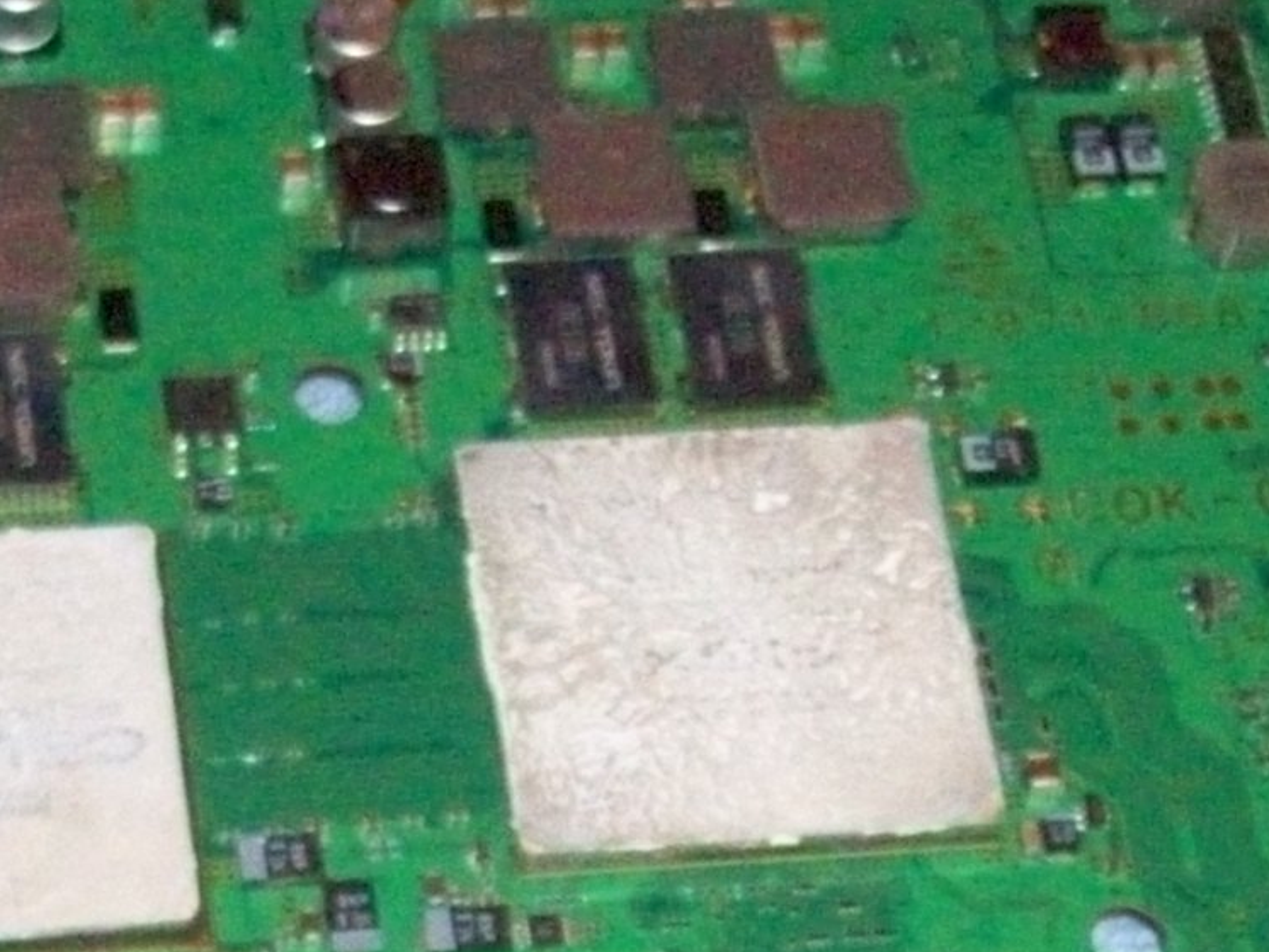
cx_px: 242
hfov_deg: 14.0
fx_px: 5134
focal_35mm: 140
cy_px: 932
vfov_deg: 10.5
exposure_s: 1/60
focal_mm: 5.7
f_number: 2.8
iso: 400
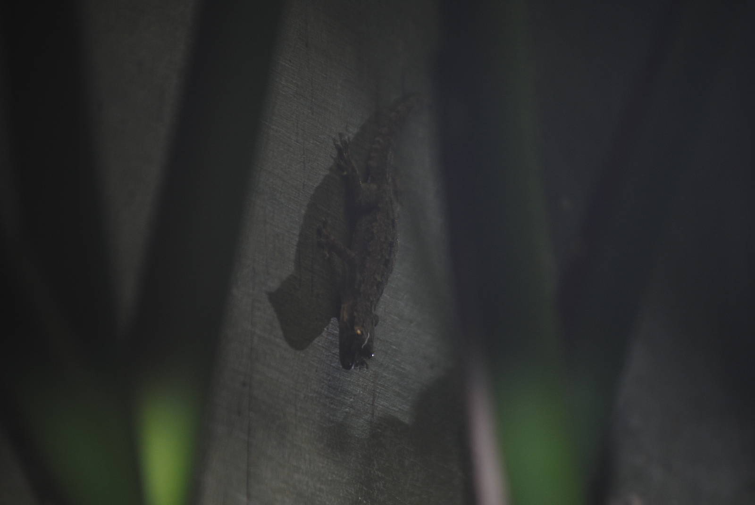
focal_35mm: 300
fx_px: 6299
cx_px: 378
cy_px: 252
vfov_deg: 4.6
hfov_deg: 6.9
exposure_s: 1/60
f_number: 5.6
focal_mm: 200
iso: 200
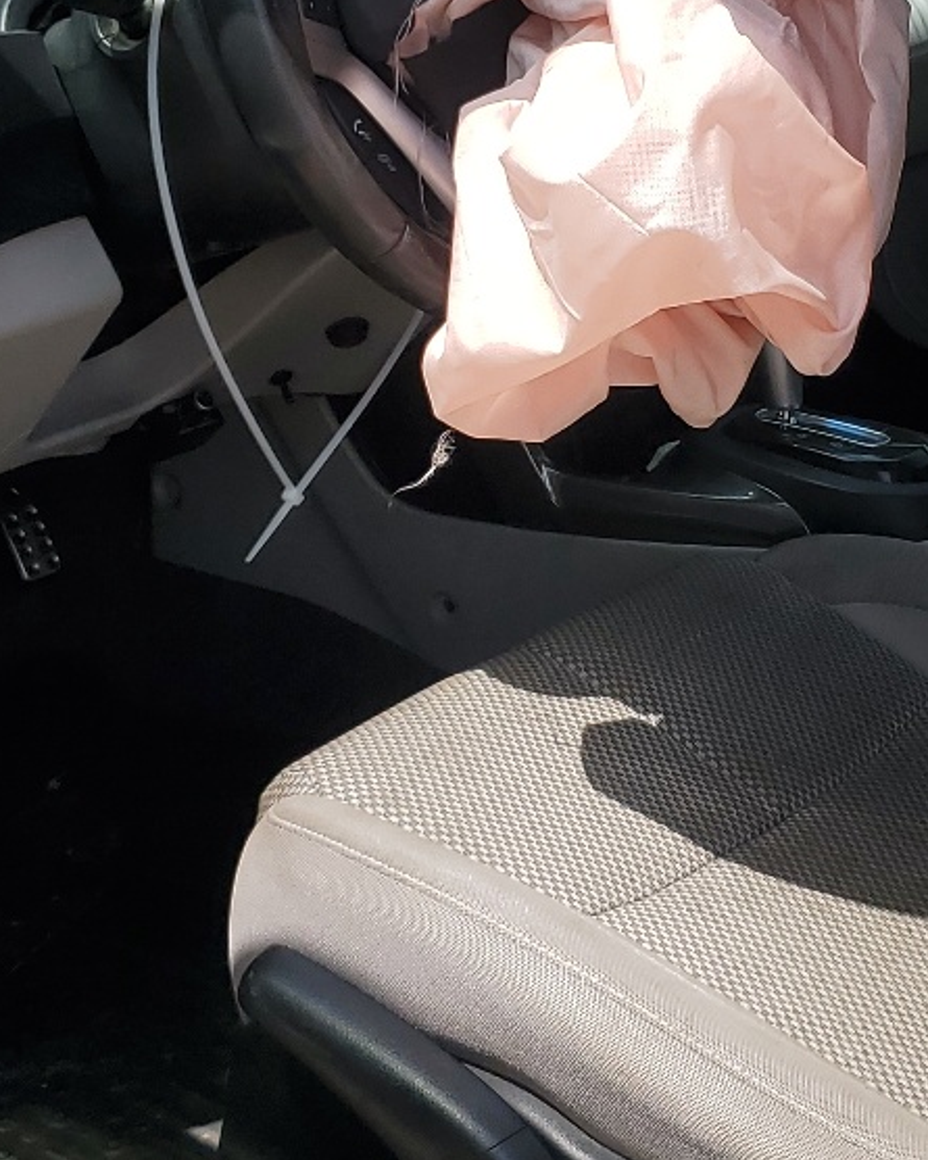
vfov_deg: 25.9
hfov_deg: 20.9
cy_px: 376
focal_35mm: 73
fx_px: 2506
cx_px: 653
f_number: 1.5
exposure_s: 1/2500
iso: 50
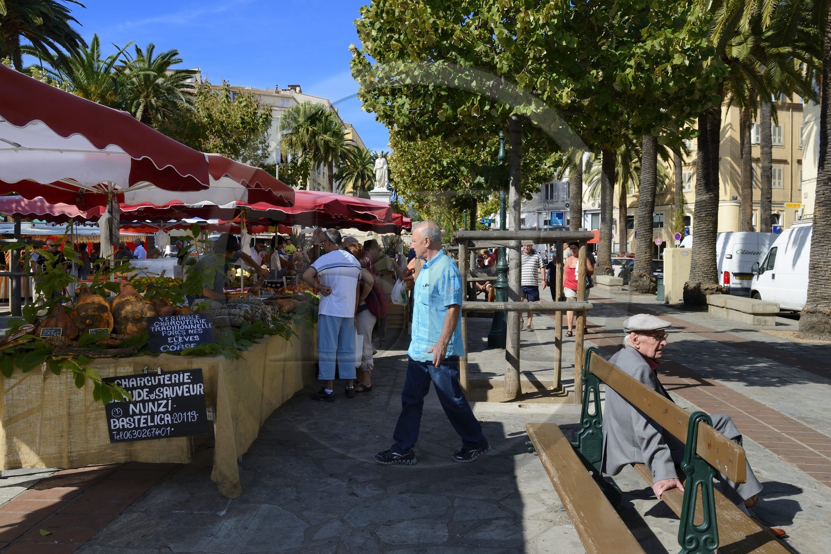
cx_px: 416
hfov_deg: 63.7
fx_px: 669
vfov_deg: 44.9
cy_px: 277
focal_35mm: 29
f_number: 10
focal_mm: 29
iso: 200
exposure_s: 1/200
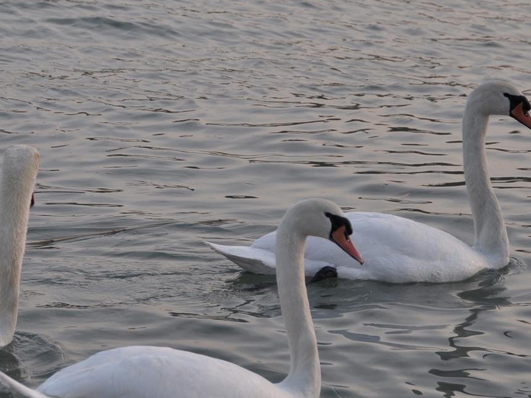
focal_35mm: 169
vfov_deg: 8.8
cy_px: 238
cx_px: 87
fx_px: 2594
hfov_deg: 11.6
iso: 200
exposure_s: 1/100
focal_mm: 62
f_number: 5
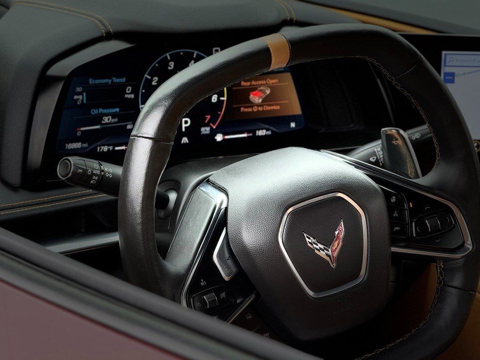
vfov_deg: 11.6
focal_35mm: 128
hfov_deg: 15.4
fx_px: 1775
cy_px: 168
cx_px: 251
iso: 80
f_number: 2.8
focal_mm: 15.66
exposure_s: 1/99
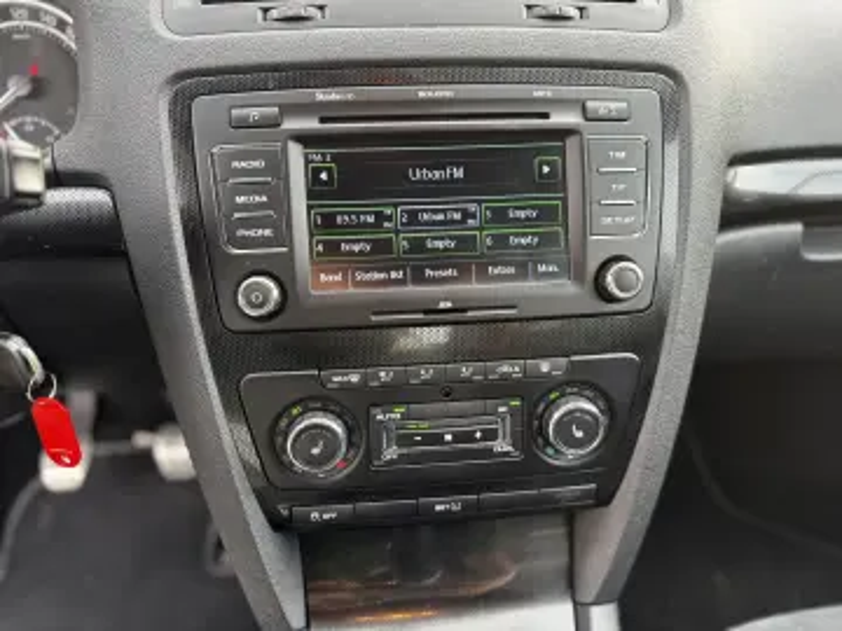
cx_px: 421
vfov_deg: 56.8
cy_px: 316
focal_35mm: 24
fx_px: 584
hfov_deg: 71.6
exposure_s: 1/100
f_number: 1.78
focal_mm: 6.76
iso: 200
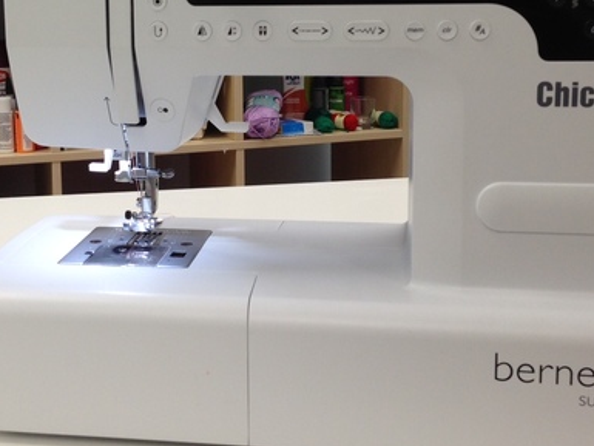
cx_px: 238
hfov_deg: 32.1
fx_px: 1030
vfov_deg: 24.2
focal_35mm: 60
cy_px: 127
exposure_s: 1/60
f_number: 2.4
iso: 64
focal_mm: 4.12
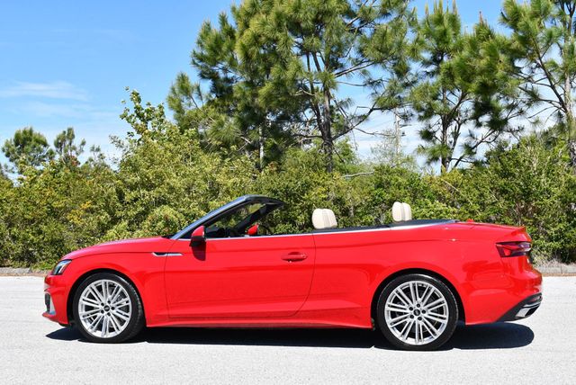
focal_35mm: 56
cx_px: 288
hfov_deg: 35.6
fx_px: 897
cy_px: 192
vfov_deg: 24.2
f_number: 8
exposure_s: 1/250
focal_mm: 28
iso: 125
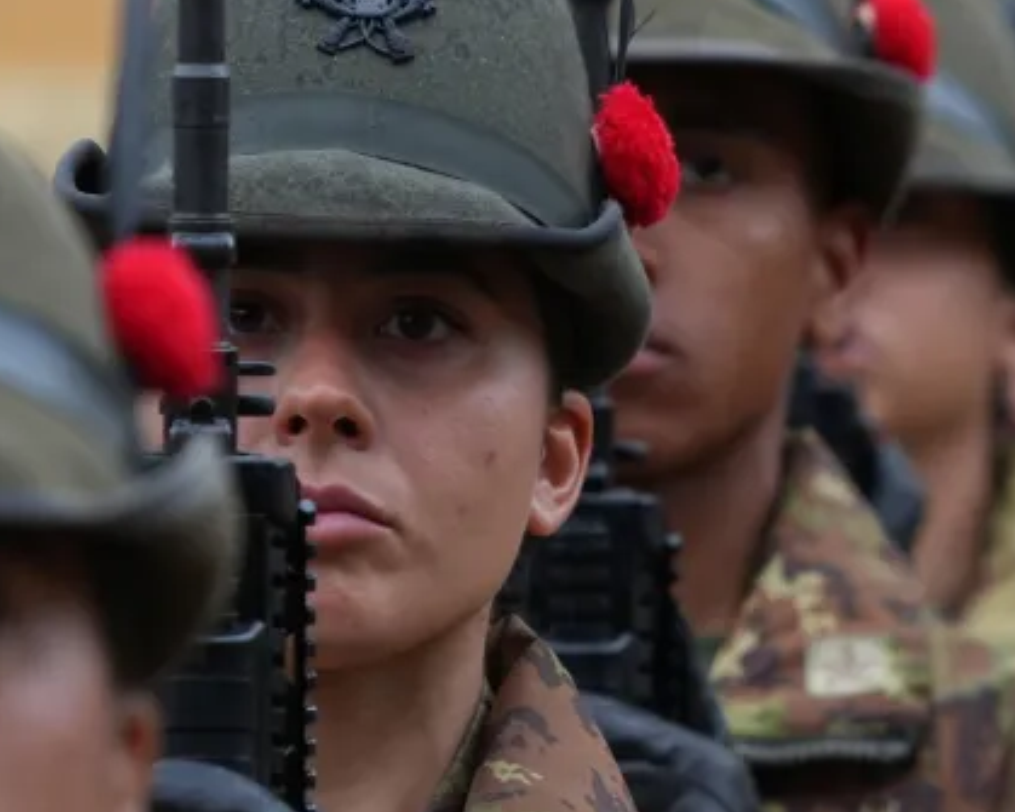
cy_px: 618
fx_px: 19371
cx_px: 656
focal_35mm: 645
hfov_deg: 3.0
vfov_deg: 2.4
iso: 640
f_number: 7.1
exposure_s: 1/125
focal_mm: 240
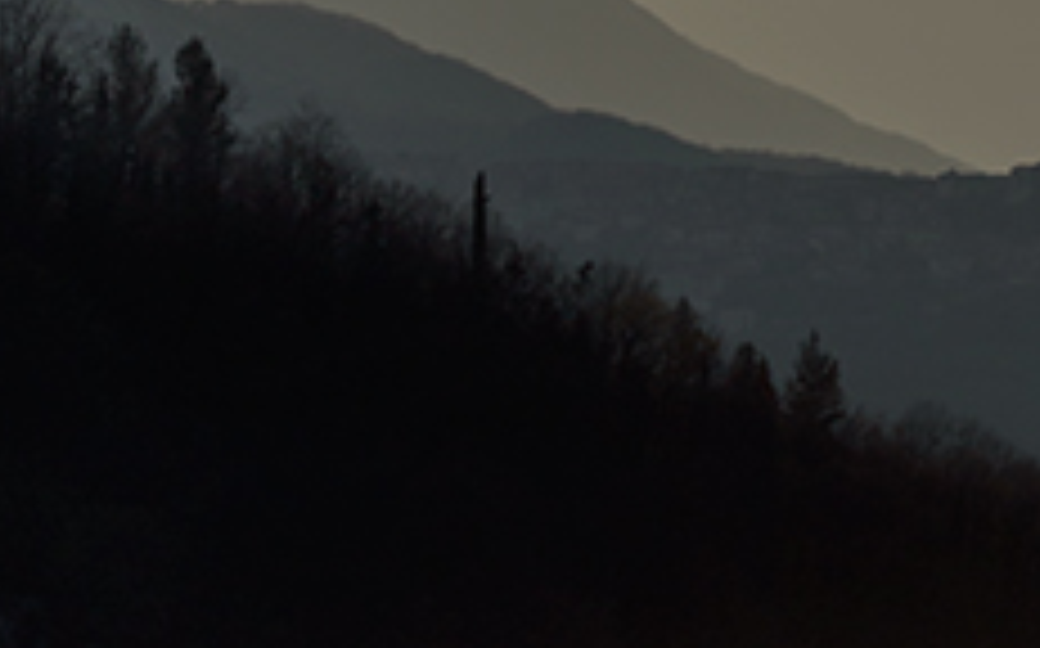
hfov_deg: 2.6
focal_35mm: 795
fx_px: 22517
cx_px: 1123
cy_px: -940
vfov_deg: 1.6
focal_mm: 150
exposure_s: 1/1600
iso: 110
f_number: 8
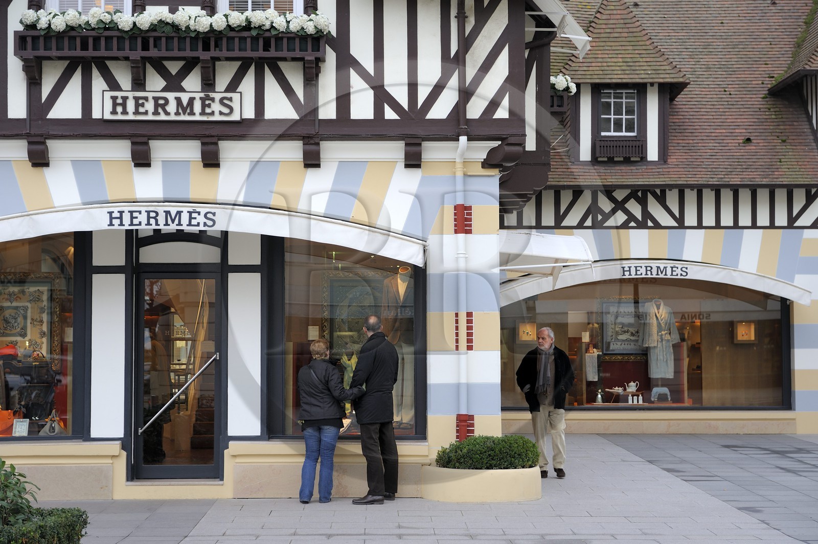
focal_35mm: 70
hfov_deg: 28.9
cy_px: 272
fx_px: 1589
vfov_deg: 19.4
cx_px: 409
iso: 200
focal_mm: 70
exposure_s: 1/60
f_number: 4
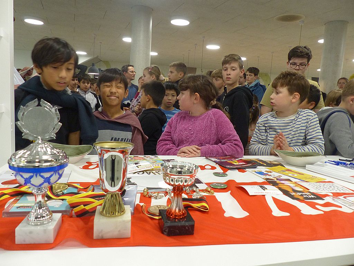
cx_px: 177
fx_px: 256
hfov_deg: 69.4
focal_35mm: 25
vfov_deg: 54.9
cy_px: 133
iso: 320
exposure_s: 1/60
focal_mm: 4.5
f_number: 2.8
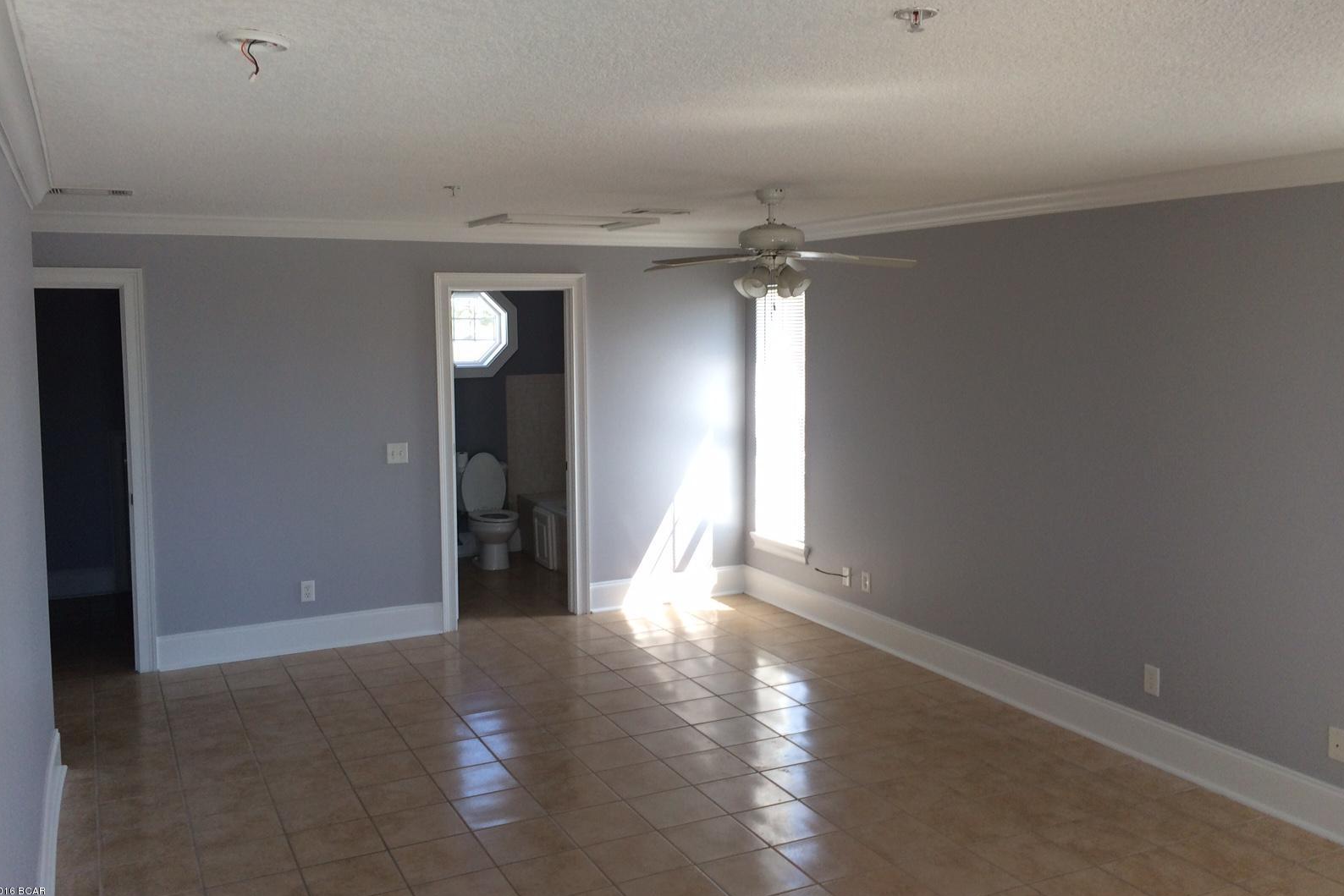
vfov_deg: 42.3
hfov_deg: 60.3
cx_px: 669
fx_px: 1157
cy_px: 408
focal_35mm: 31
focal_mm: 4.15
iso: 50
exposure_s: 1/120
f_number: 2.2
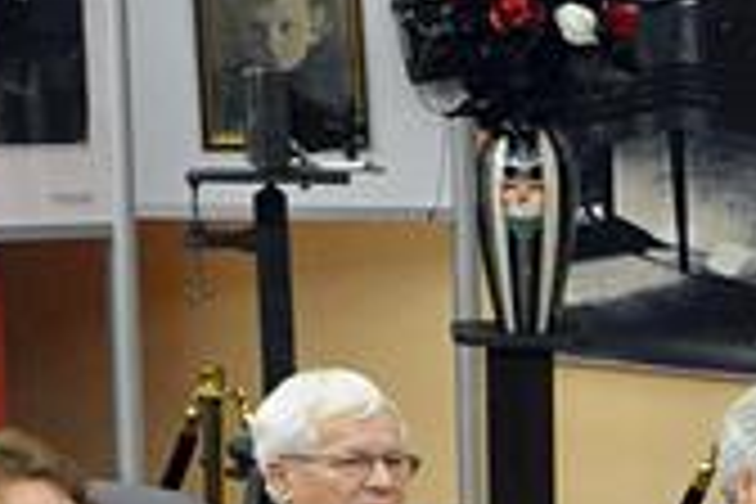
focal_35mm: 288
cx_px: 1701
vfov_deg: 4.7
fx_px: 6048
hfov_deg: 6.8
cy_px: 1114
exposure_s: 1/80
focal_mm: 38
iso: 2500
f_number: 5.6
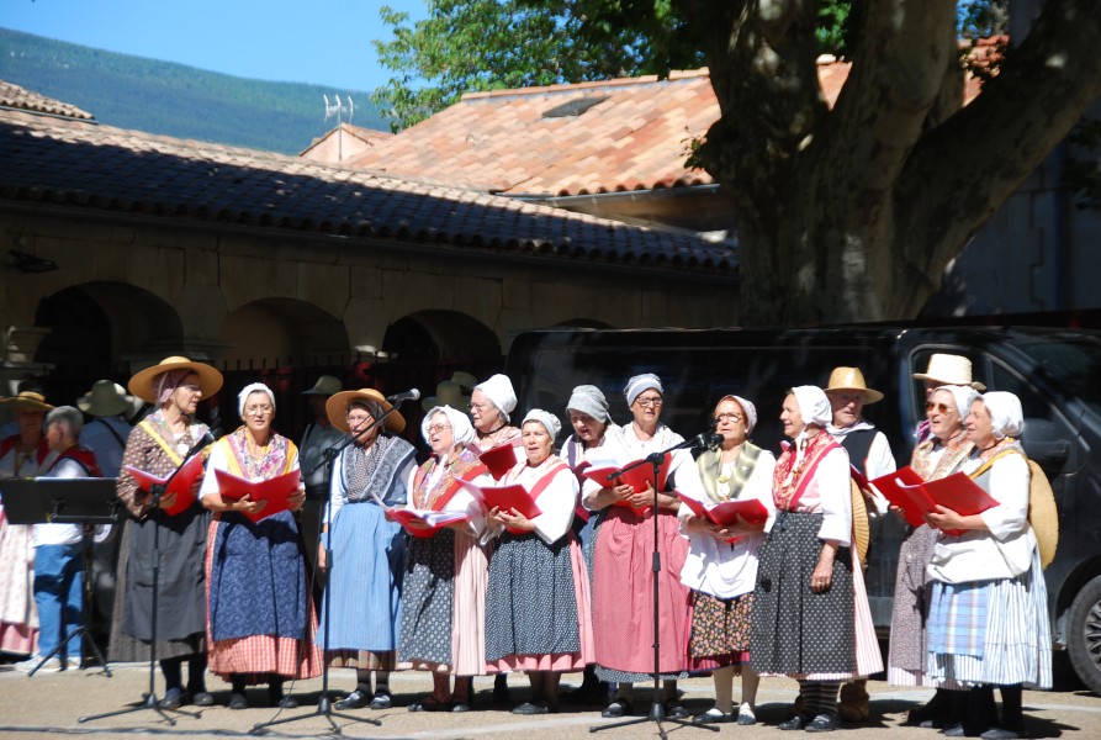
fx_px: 4368
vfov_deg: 9.7
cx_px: 550
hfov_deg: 14.4
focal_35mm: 142
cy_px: 370
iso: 160
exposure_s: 1/500
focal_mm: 95
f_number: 5.6
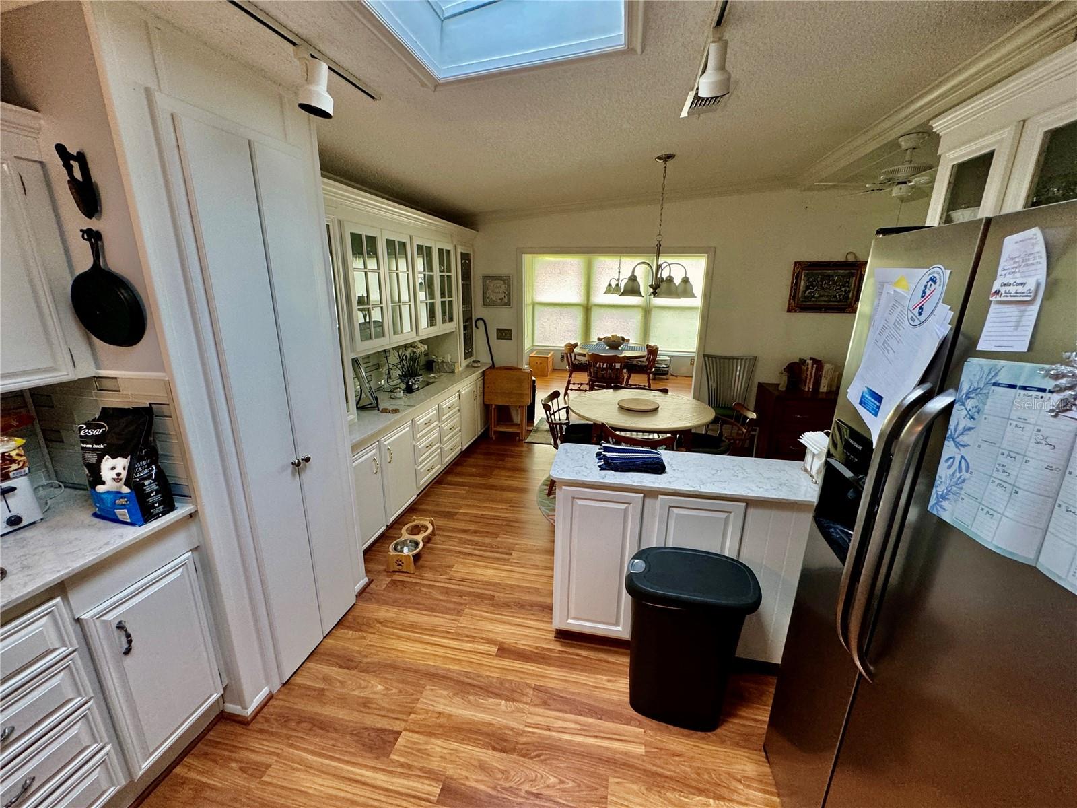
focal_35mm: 14
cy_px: 404
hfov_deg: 102.1
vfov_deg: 85.7
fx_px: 436
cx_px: 538
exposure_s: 1/60
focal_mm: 2.22
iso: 200
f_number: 2.2
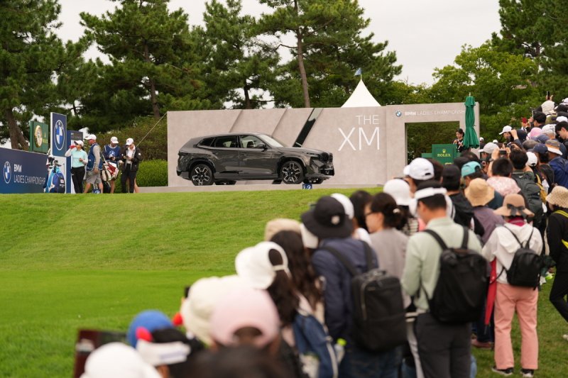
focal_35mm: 81
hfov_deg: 25.1
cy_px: 189
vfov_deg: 16.8
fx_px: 1278
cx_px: 284
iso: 250
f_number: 2.8
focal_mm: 81
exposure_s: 1/1600
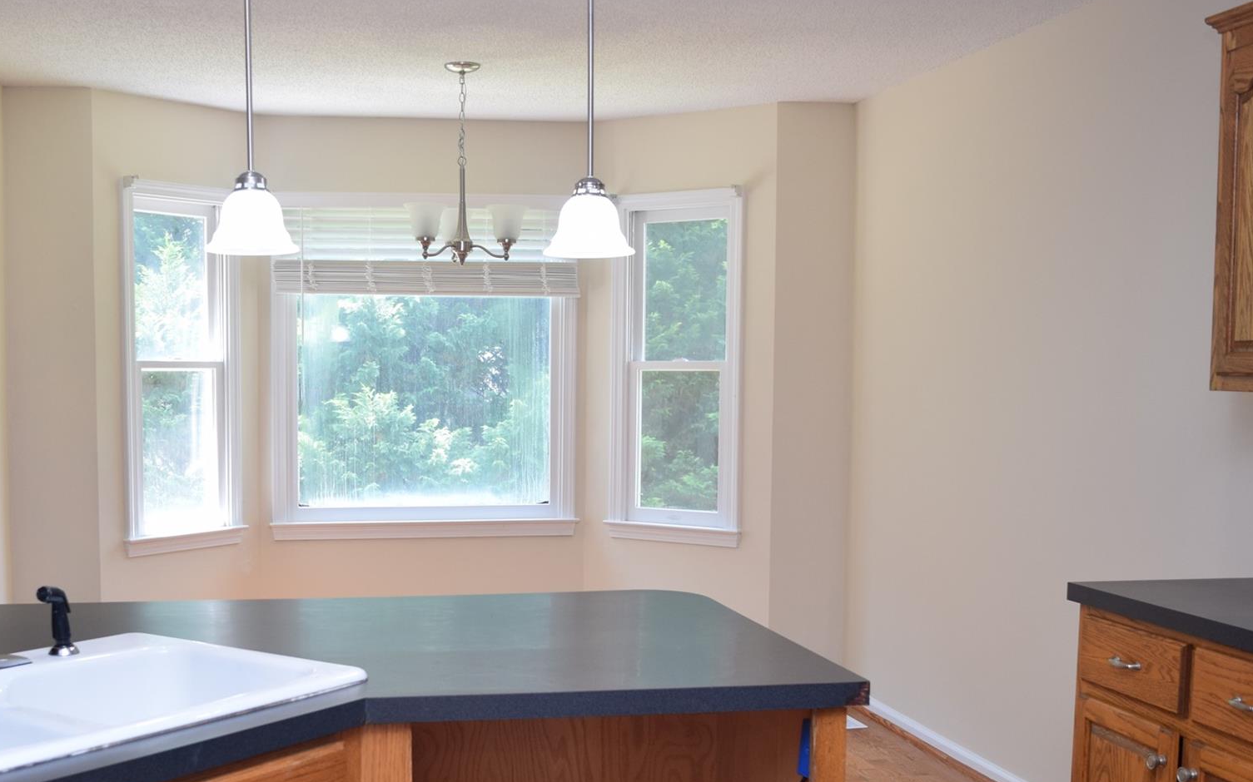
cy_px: 520
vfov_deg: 29.2
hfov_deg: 45.1
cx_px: 456
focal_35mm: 44
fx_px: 1492
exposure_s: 1/100
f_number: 5
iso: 400
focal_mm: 21
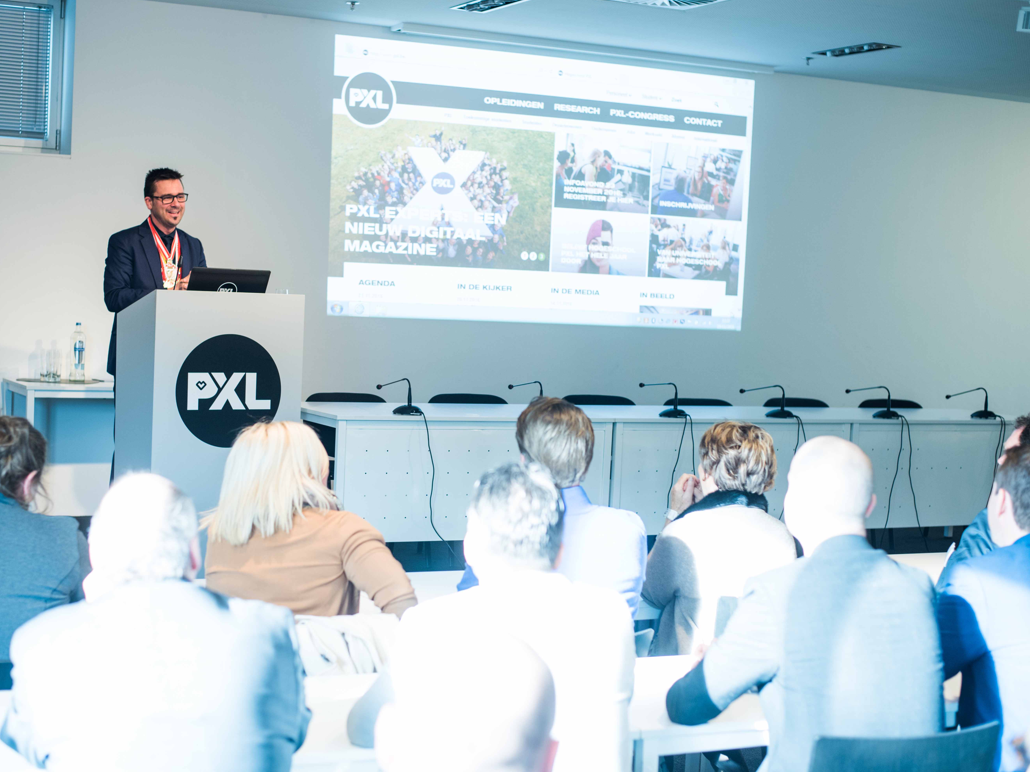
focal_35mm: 55
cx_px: 453
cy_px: 386
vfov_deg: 26.6
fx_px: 1636
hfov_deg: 34.9
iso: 500
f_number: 2.8
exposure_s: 1/80
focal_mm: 50
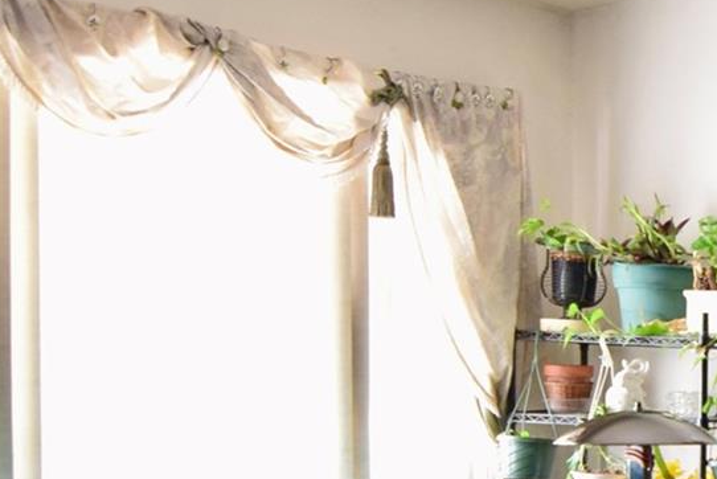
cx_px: 910
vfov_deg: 19.6
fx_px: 1355
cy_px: 441
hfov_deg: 25.8
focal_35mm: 68
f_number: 3.5
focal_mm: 12
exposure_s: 1/60
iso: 1600
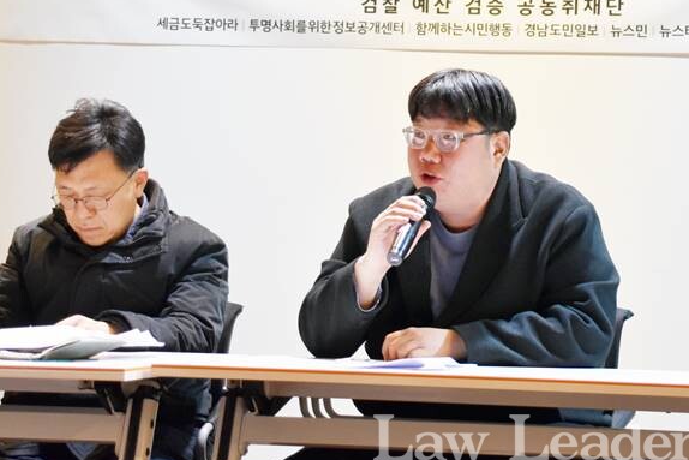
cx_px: 517
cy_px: 97
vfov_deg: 12.8
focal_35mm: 107
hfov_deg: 19.0
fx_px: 2048
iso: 1100
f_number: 4.8
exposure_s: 1/60
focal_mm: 40
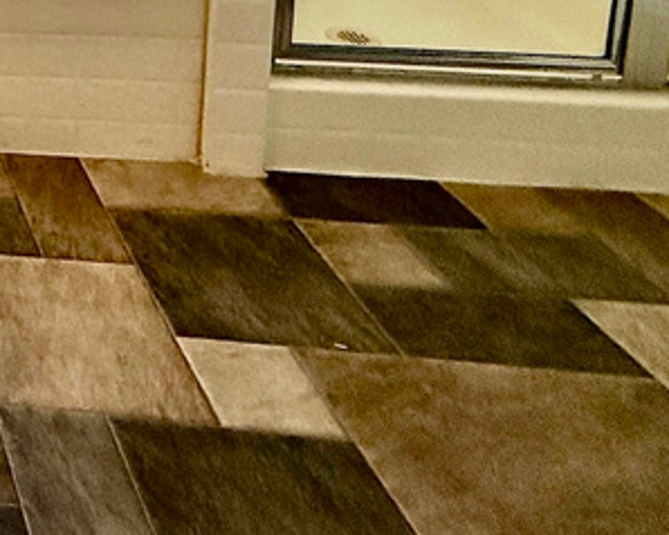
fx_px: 930
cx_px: -406
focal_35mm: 47
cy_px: -265
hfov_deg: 25.5
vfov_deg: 24.8
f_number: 2.2
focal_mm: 2.22
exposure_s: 1/215
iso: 64
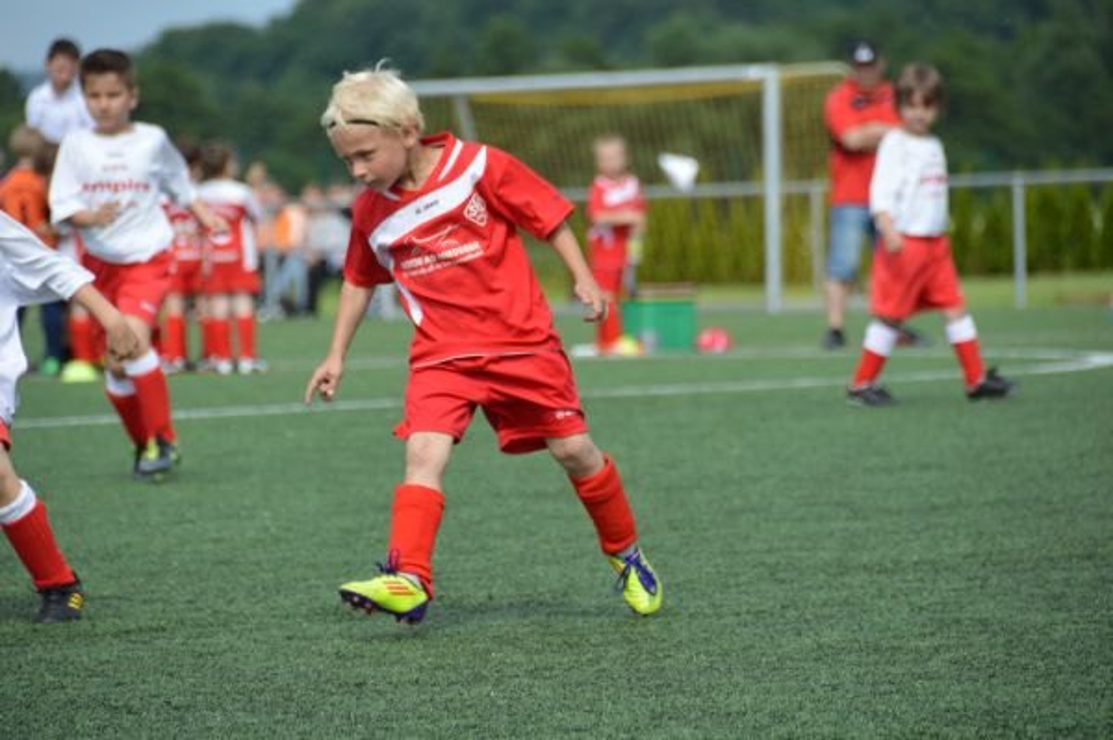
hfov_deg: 6.9
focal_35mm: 300
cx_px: 556
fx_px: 9267
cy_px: 370
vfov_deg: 4.6
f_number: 5.6
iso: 400
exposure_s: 1/1600
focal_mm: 200
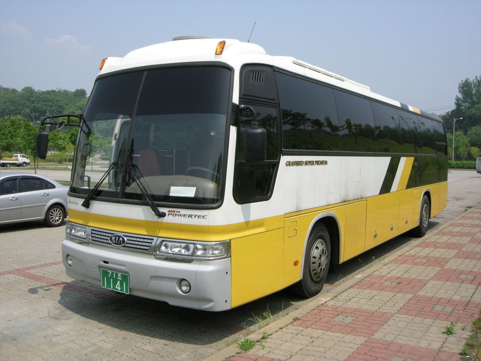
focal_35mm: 36
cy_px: 180
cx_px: 240
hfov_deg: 51.4
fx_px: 500
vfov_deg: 39.7
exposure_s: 1/260
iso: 64
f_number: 6.1
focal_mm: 7.5
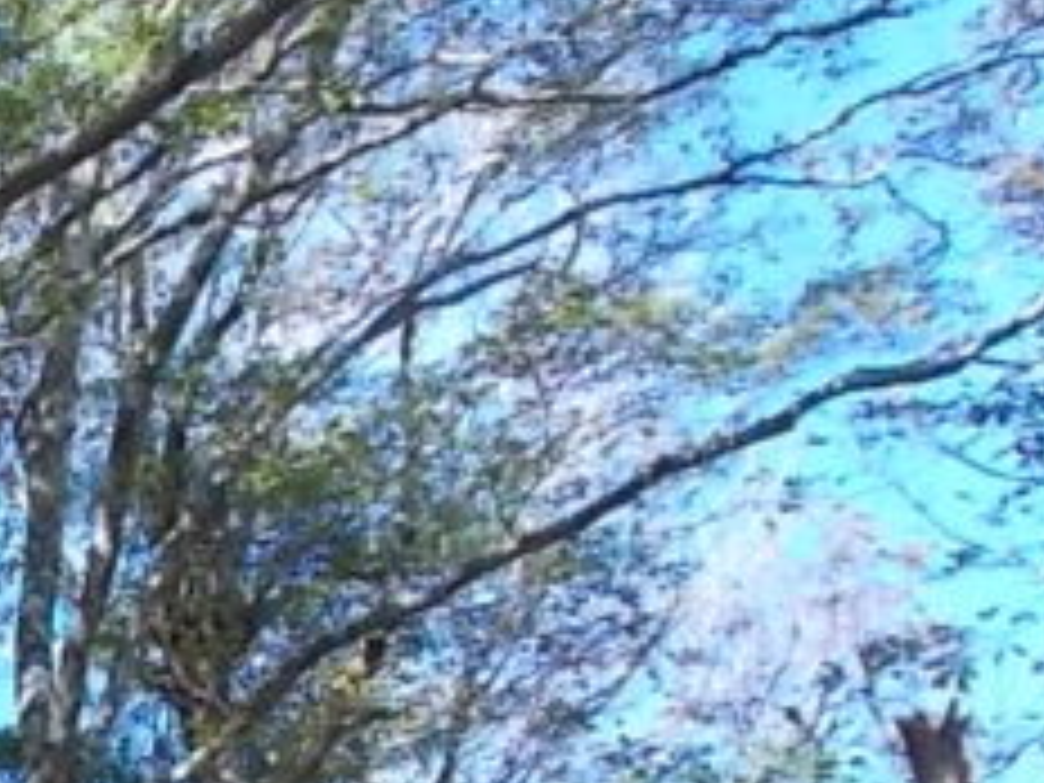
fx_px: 3468
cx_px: -765
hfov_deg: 15.1
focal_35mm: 115
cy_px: 918
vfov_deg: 12.6
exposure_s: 1/125
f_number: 3.2
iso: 80
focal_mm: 4.6
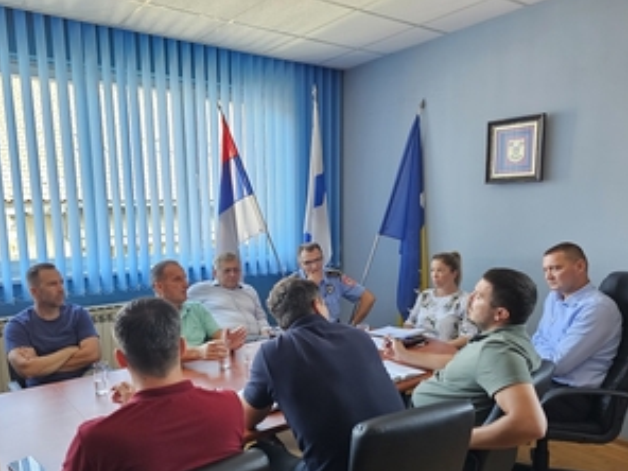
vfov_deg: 49.4
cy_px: 282
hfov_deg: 63.1
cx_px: 267
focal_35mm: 28
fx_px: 508
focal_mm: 6.3
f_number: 1.7
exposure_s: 1/100
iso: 200
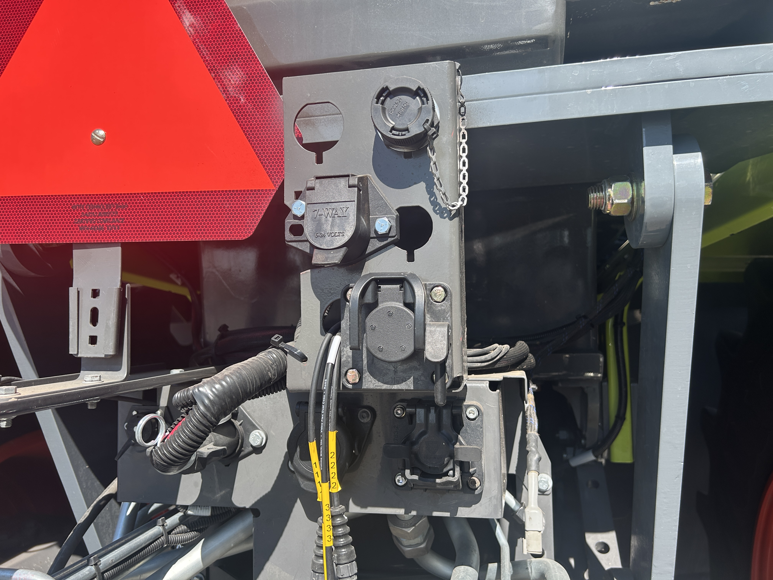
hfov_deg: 67.3
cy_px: 290
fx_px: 581
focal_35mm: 26
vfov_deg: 53.1
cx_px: 386
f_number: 1.5
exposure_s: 1/1238
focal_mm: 5.7
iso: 50
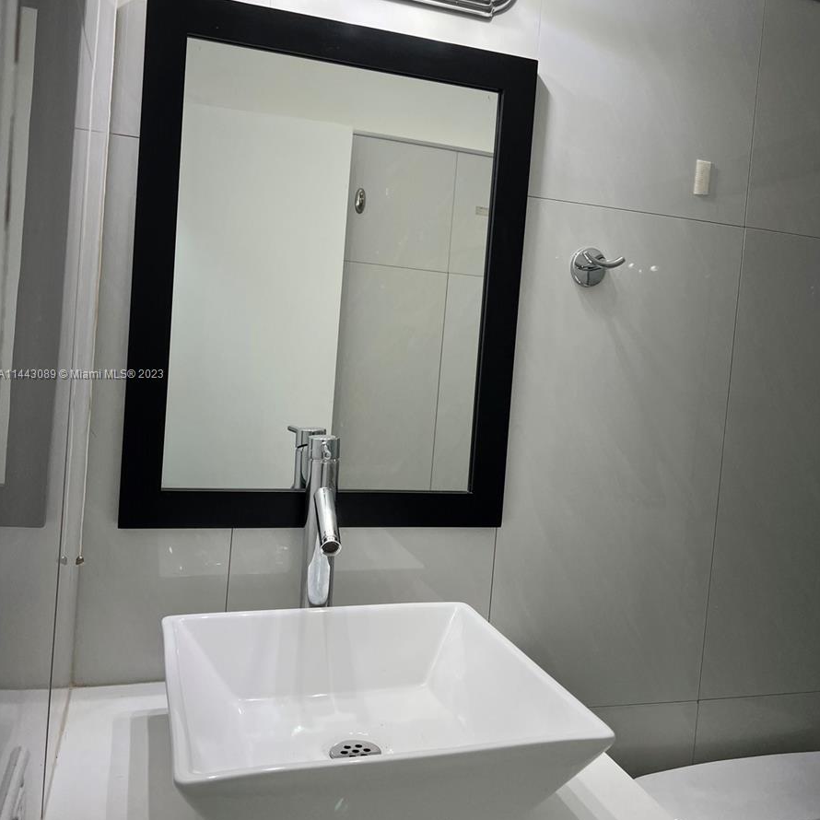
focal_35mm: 31
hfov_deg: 52.5
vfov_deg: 52.5
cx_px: 410
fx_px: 831
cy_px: 375
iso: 40
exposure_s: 1/120
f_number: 1.5
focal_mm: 5.7
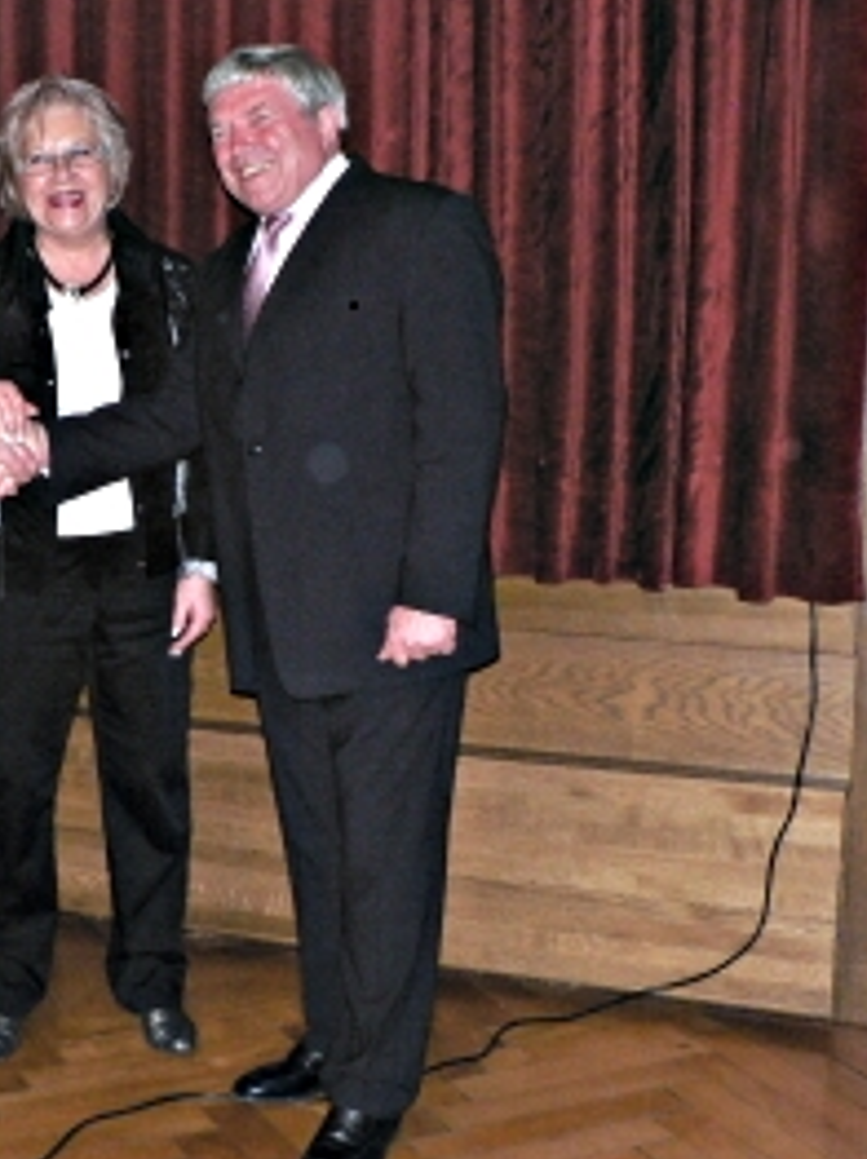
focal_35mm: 55
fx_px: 1840
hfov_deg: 26.2
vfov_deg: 34.9
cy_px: 526
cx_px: 208
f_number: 2.8
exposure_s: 1/60
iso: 400
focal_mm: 6
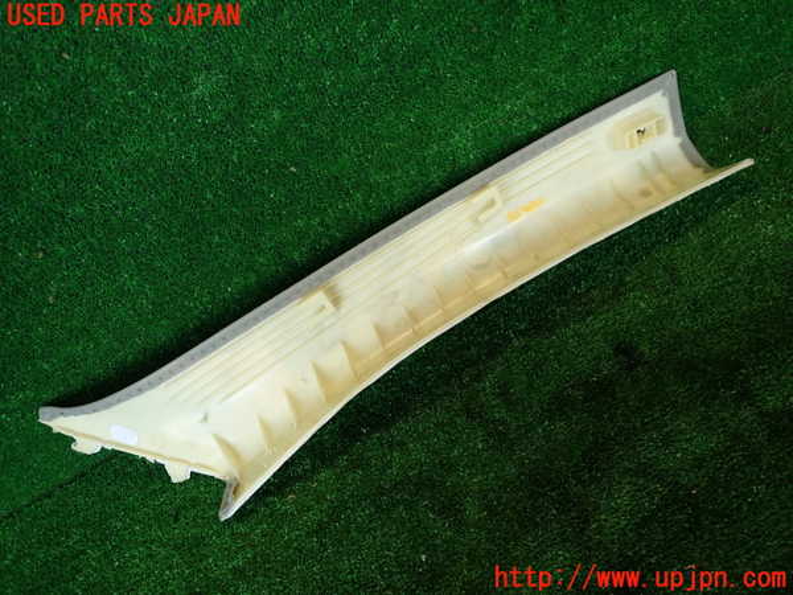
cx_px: 396
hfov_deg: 69.4
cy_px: 298
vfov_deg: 54.9
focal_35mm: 25
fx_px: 573
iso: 100
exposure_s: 1/80
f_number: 2
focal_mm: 4.5
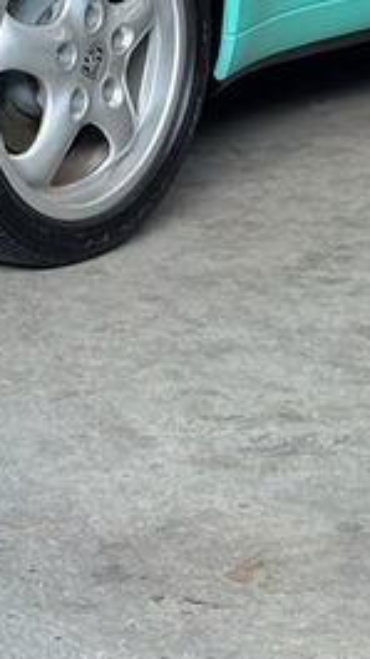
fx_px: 3524
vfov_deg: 10.4
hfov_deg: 6.0
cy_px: -279
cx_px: -17
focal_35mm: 202
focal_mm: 6.76
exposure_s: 1/425
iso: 64
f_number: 1.78
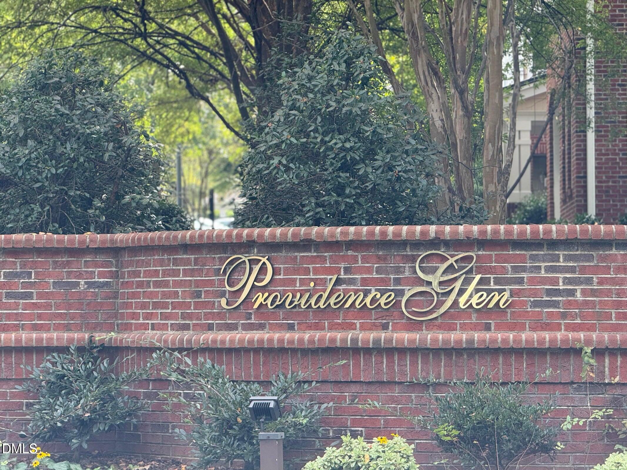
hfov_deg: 16.4
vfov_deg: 12.3
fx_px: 2174
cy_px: 235
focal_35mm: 120
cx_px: 314
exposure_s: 1/250
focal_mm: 15.66
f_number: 2.8
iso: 64
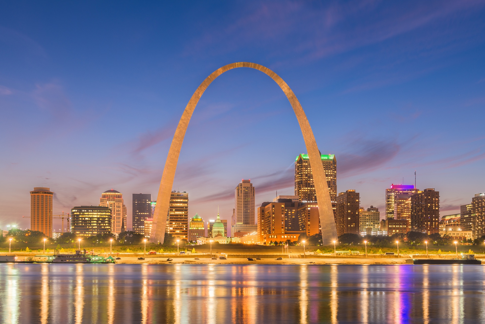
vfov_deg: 28.1
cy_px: 162
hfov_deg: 41.1
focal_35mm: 48
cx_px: 242
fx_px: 647
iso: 64
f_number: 8
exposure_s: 30
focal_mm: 48
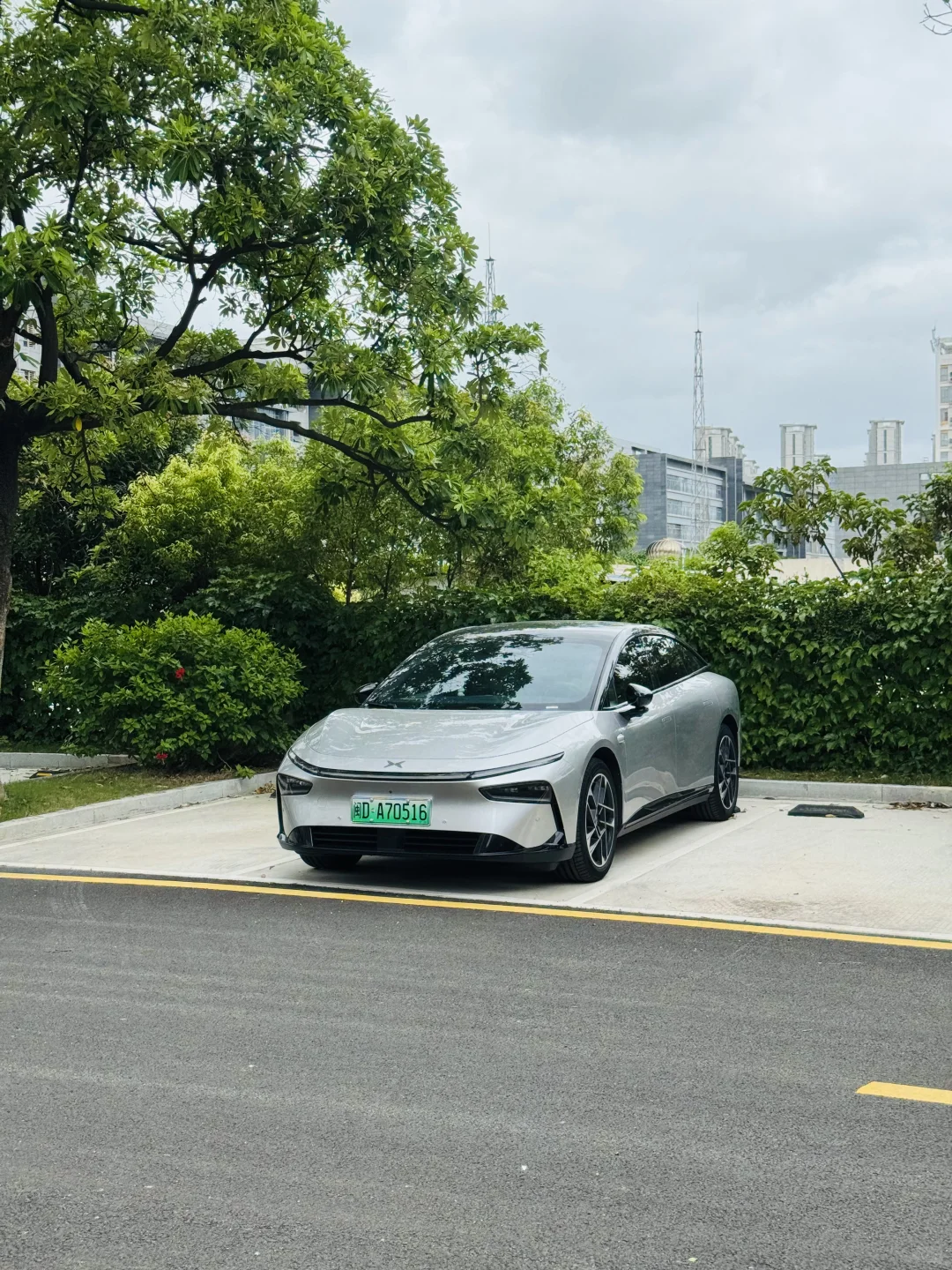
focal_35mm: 48
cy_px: 635
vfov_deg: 39.7
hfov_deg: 30.3
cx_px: 476
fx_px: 1760
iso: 64
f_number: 1.78
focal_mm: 6.76
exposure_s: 1/2611
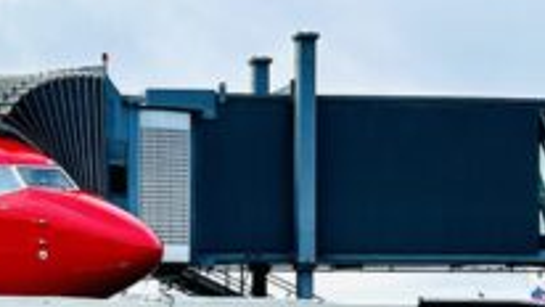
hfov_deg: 19.0
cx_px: 19
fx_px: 1590
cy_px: 296
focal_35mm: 110
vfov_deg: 10.9
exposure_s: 1/1779
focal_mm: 5.7
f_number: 1.5
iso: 50
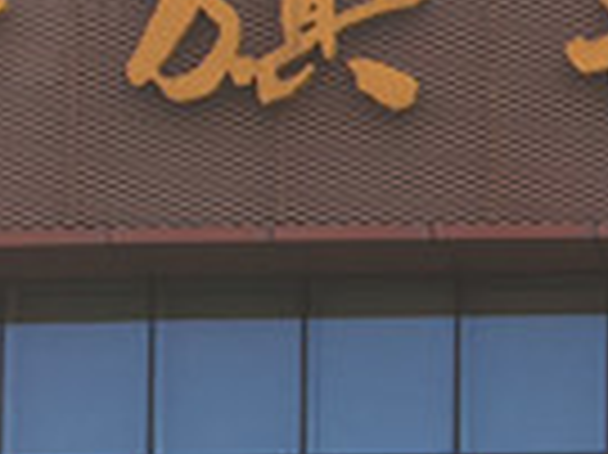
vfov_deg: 8.3
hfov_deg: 11.1
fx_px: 3018
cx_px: 887
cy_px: 863
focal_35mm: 172
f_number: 2.2
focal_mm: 4.15
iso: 25
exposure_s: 1/432
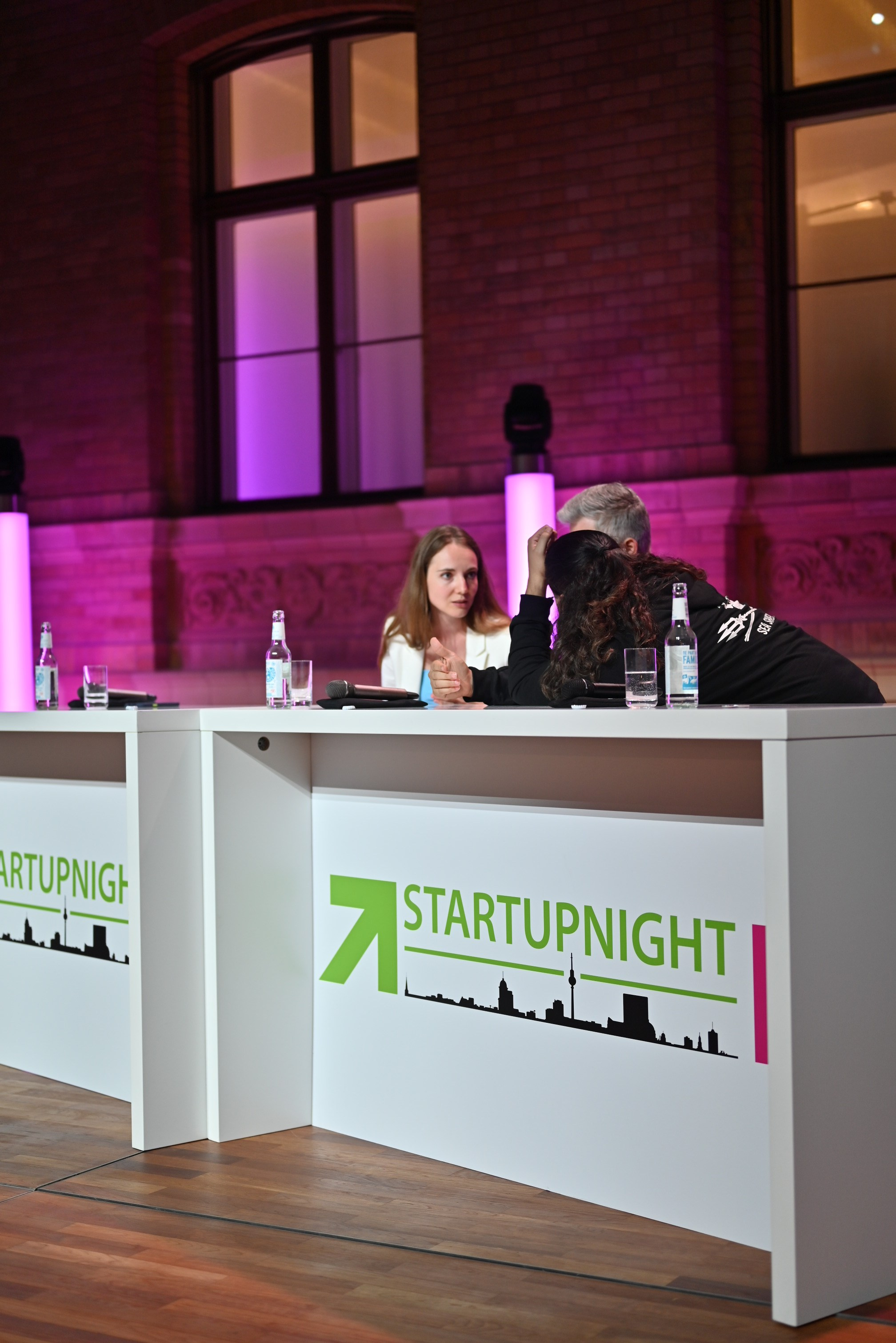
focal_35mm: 50
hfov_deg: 27.0
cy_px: 672
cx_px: 448
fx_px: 1867
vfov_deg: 39.6
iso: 160
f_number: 1.8
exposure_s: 1/400
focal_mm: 50
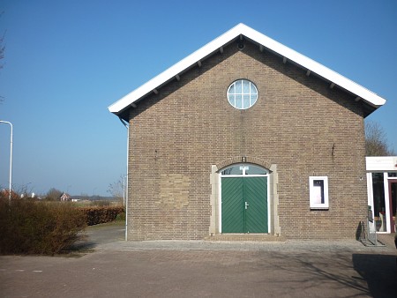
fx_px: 379
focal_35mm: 33
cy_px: 149
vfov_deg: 43.0
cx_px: 198
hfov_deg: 55.3
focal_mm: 5.5
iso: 80
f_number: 8
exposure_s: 1/200
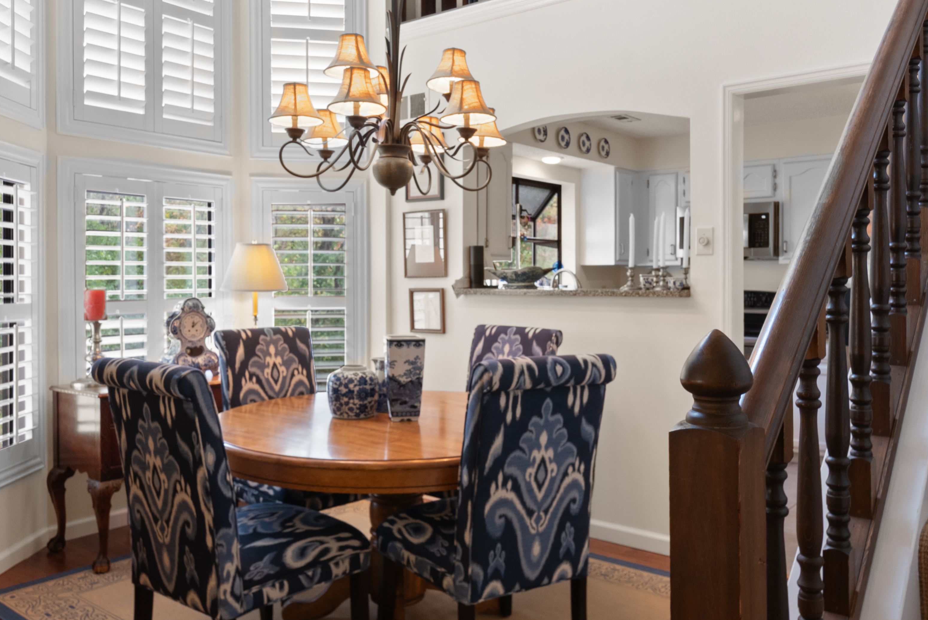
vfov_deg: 44.8
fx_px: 748
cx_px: 468
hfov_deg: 63.6
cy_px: 253
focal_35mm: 29
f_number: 7.1
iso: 400
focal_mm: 15
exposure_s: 1/3
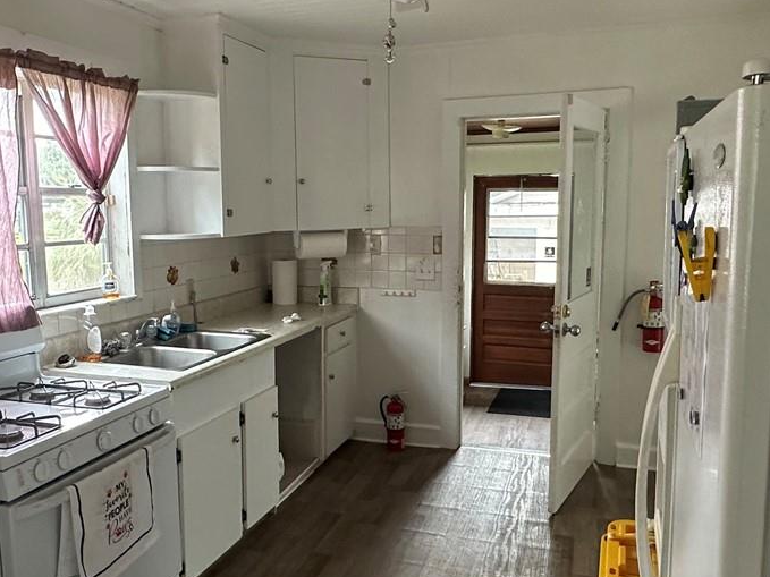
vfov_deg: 42.9
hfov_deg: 55.2
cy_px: 294
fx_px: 734
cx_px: 338
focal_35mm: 33
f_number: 2.2
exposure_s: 1/99
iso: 250
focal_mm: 2.22
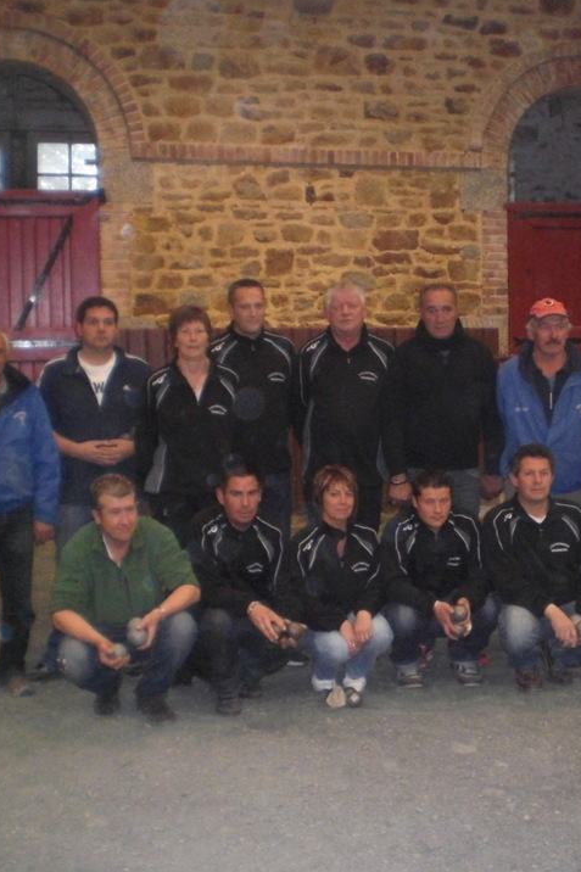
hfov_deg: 25.0
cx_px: 474
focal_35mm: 53
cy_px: 435
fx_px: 1284
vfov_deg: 37.5
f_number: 3.1
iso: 200
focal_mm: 6.3
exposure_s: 1/60
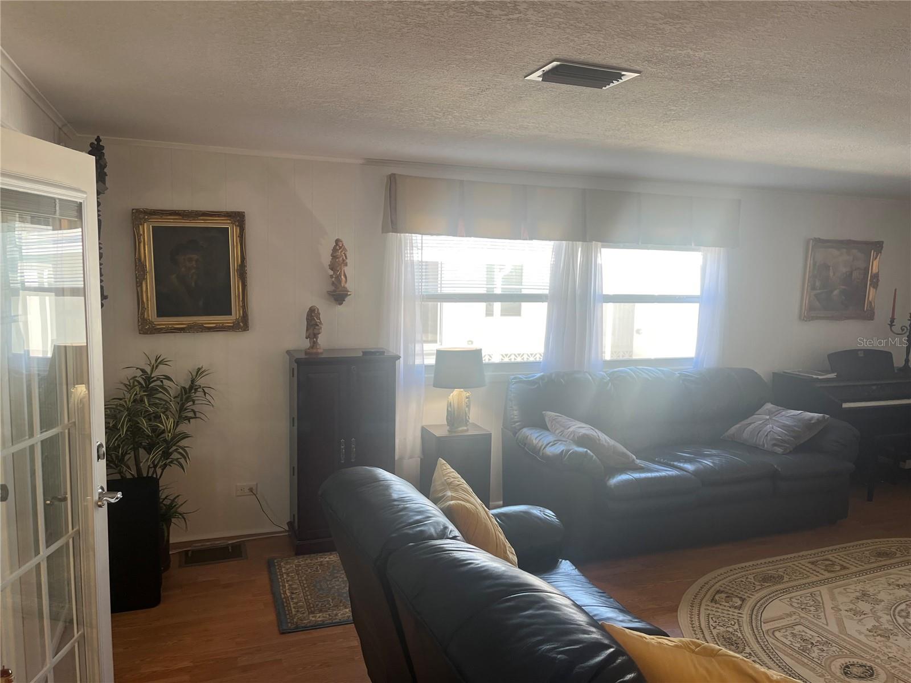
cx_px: 456
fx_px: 684
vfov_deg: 53.1
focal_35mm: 26
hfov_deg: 67.3
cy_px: 342
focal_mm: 5.1
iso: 50
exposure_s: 1/120
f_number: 1.6
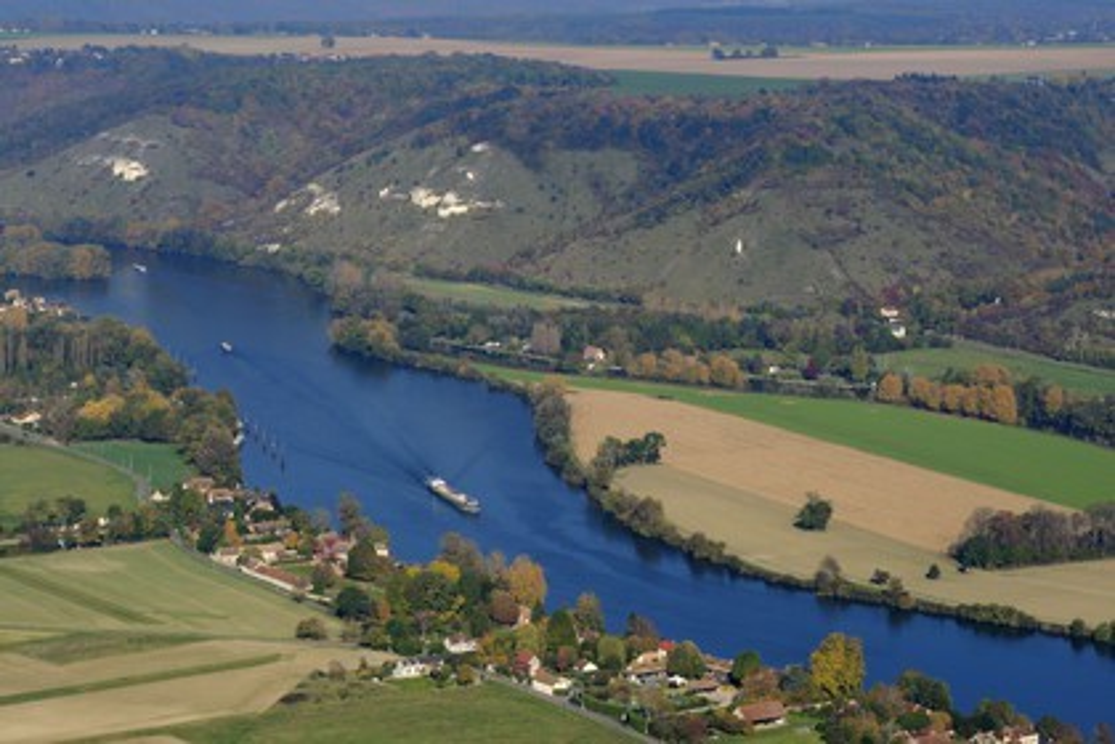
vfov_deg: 13.0
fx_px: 3252
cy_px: 372
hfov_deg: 19.5
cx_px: 558
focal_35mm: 105
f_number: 10
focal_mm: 105
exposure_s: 1/800
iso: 400
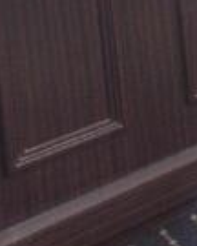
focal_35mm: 107
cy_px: -300
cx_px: 872
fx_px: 780
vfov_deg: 14.0
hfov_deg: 7.3
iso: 400
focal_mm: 10
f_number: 8
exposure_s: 1/10
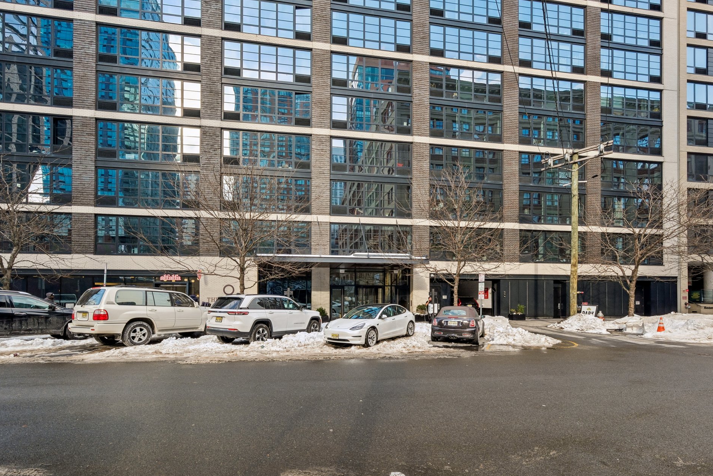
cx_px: 335
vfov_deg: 85.3
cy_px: 253
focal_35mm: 13
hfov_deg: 108.2
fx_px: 257
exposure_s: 1/160
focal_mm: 8
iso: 250
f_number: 8
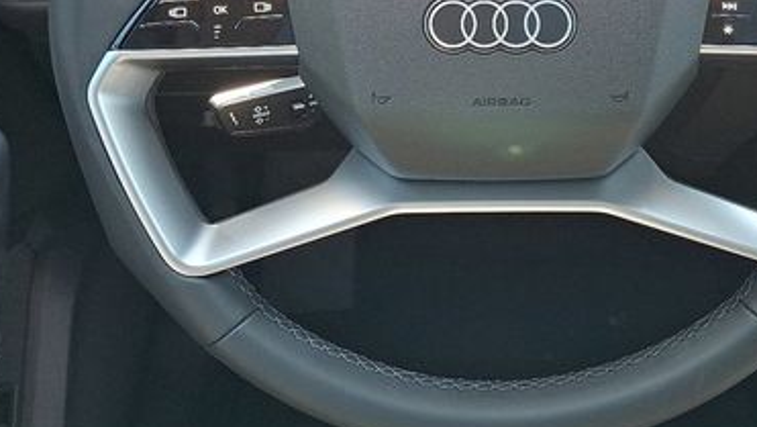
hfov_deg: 43.2
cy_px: 31
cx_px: 492
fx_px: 944
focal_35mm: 47
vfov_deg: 24.6
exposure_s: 1/100
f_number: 1.8
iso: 54
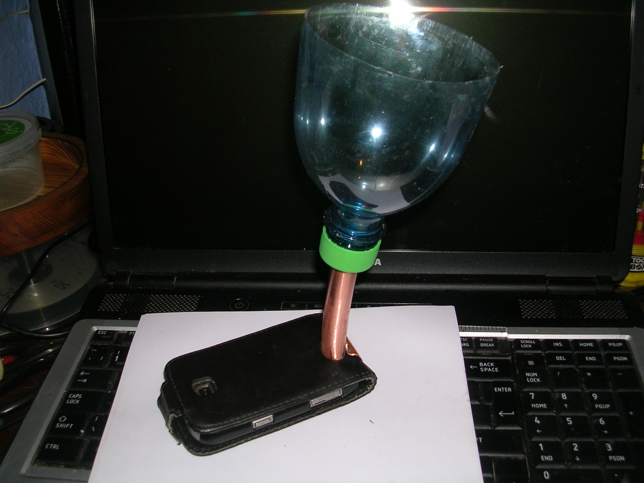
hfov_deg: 49.0
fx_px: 707
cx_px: 322
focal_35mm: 38
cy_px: 242
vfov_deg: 37.7
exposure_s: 1/60.1
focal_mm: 5.8
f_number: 2.8
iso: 50
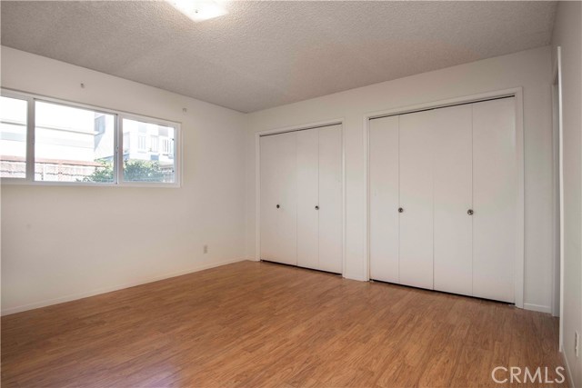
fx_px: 307
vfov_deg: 64.6
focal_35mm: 19
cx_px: 291
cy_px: 194
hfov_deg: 86.9
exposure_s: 1/125
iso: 320
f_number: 8
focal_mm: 19
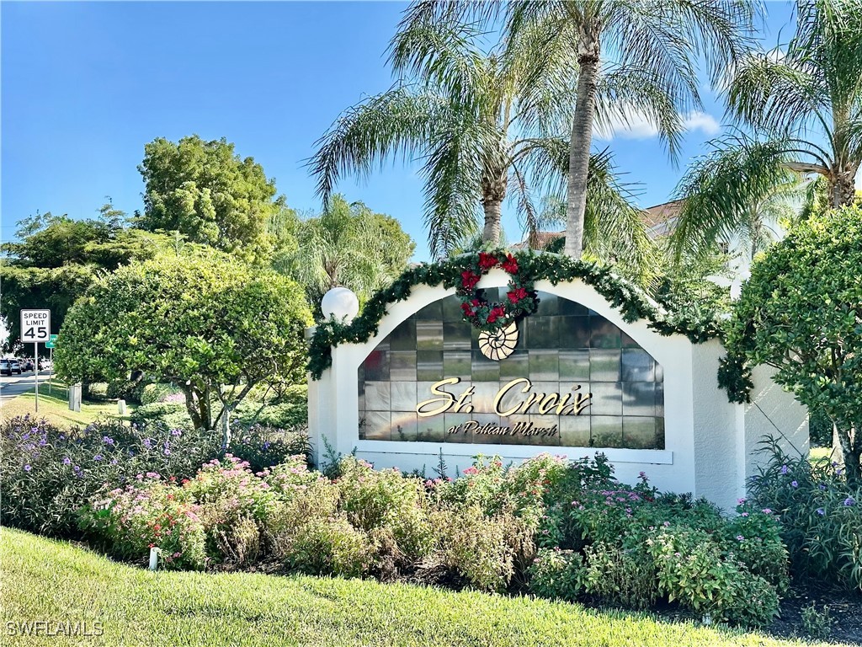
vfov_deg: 30.3
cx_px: 431
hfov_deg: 39.7
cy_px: 324
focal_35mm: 48
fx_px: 1195
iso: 64
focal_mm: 6.86
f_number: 1.78
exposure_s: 1/1639
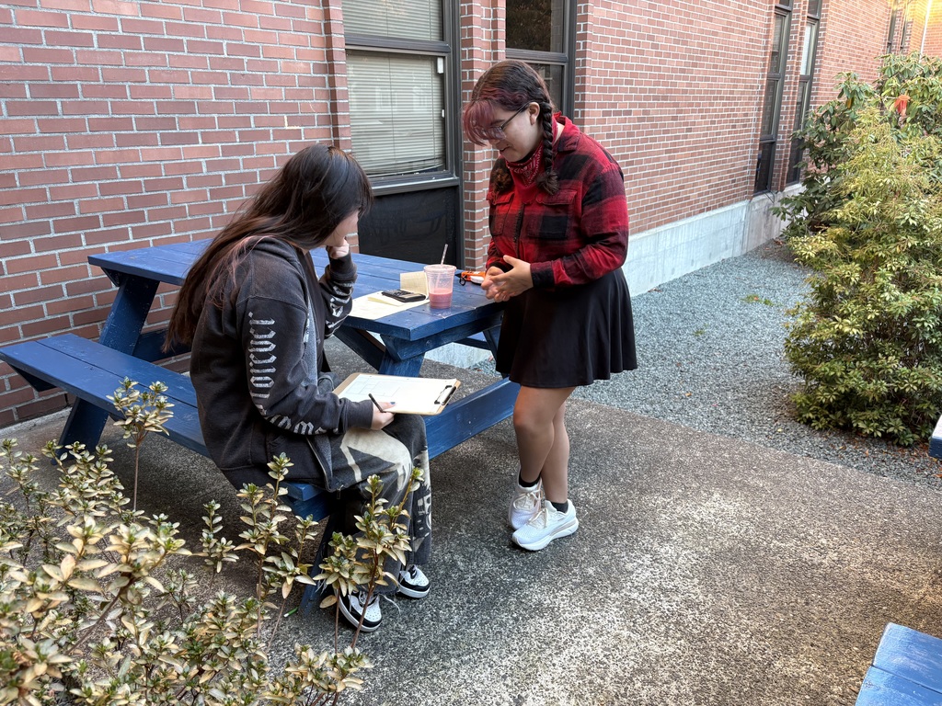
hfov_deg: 67.3
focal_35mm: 26
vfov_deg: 53.1
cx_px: 471
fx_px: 708
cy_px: 353
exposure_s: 1/122
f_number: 1.6
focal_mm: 5.96
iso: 100
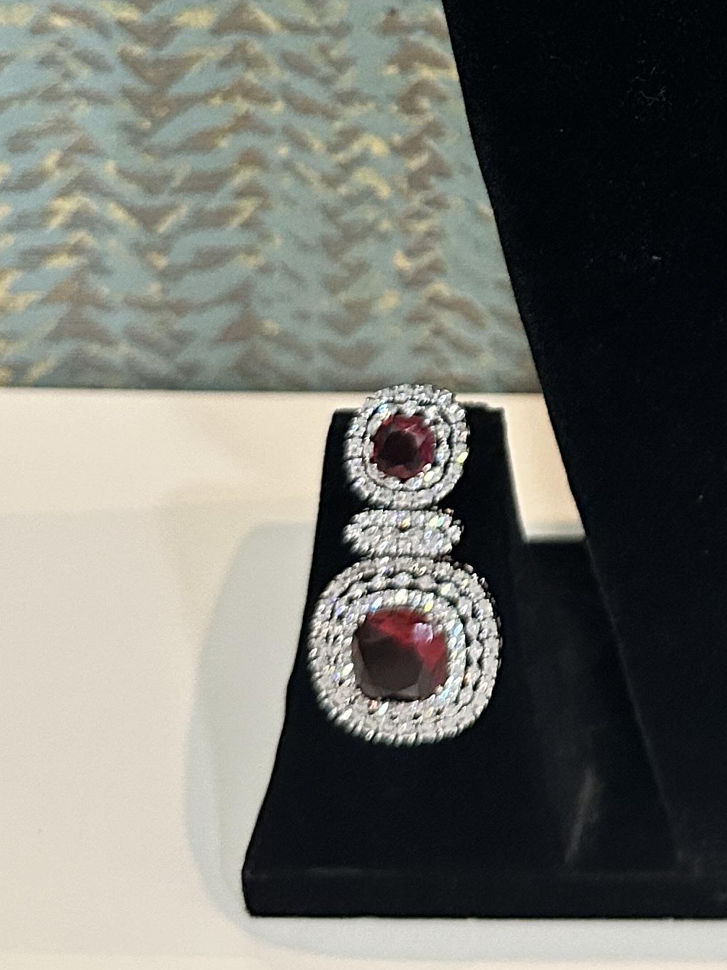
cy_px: -97
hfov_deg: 19.0
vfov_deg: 25.1
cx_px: 937
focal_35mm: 72
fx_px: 2016
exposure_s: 1/50
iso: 500
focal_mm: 6.86
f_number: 1.78
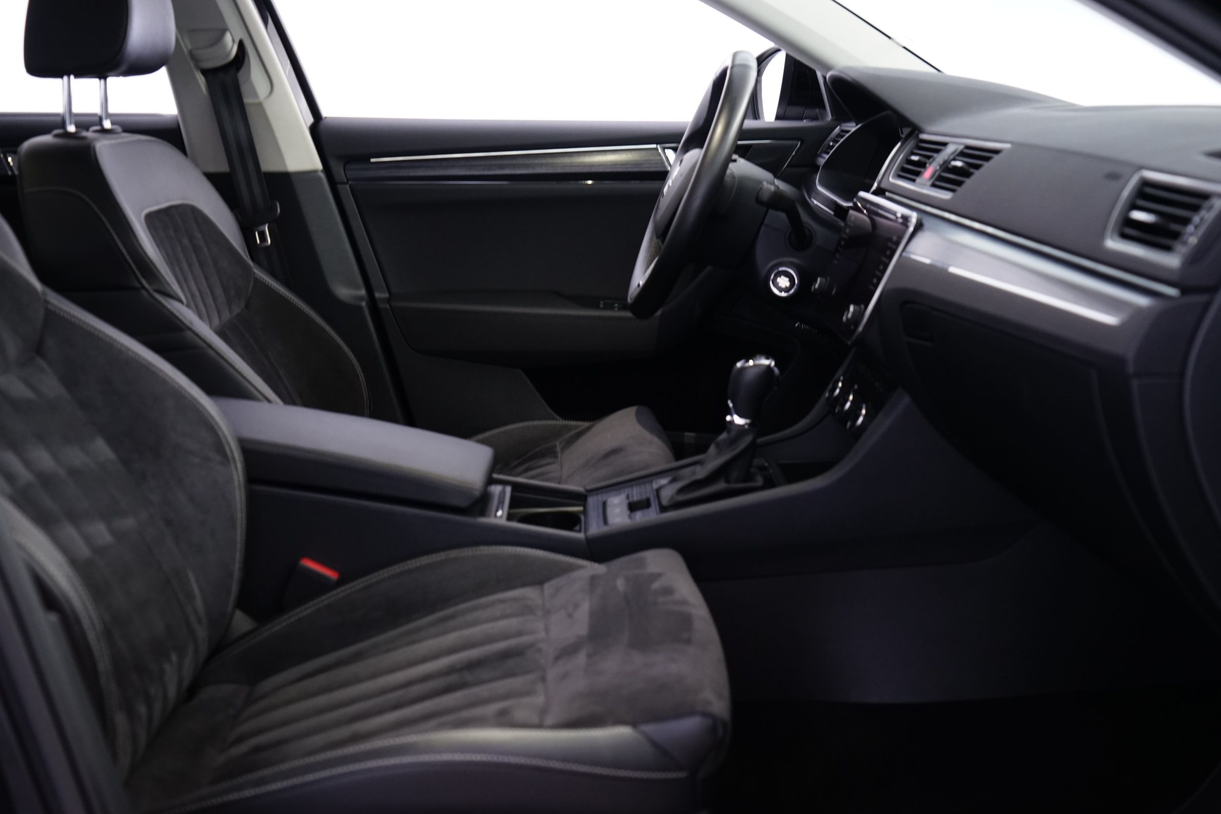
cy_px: 407
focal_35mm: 41
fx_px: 1391
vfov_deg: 32.6
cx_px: 610
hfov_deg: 47.4
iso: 1250
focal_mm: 41
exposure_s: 1/8
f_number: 5
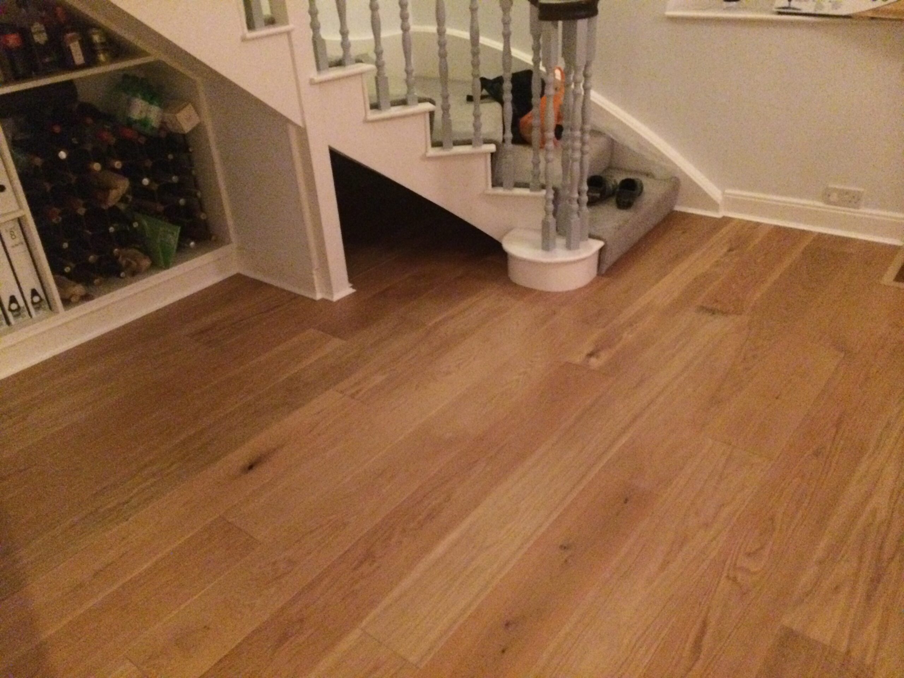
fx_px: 783
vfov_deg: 46.8
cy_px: 339
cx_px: 452
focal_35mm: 30
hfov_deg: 60.0
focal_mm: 4.12
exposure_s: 1/17
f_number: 2.2
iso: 800
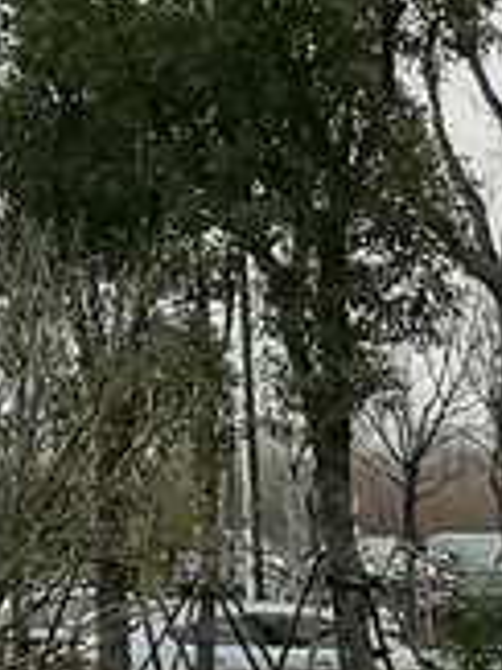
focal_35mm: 288
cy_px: -464
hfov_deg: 5.0
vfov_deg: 6.7
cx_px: -759
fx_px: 5576
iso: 50
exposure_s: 1/1443
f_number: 1.8
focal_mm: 3.95
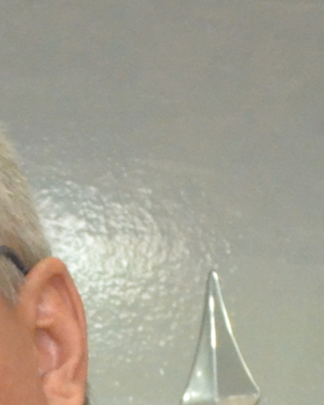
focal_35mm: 551
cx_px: -306
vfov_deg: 3.5
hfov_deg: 2.8
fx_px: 6606
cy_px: 706
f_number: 11
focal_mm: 62
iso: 5000
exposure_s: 1/50
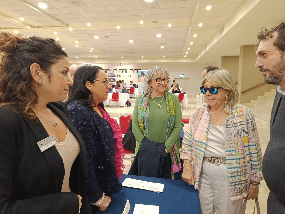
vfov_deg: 56.8
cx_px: 142
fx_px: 198
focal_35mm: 24
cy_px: 107
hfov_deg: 71.6
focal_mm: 5.59
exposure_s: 1/50.1
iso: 687
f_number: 1.88
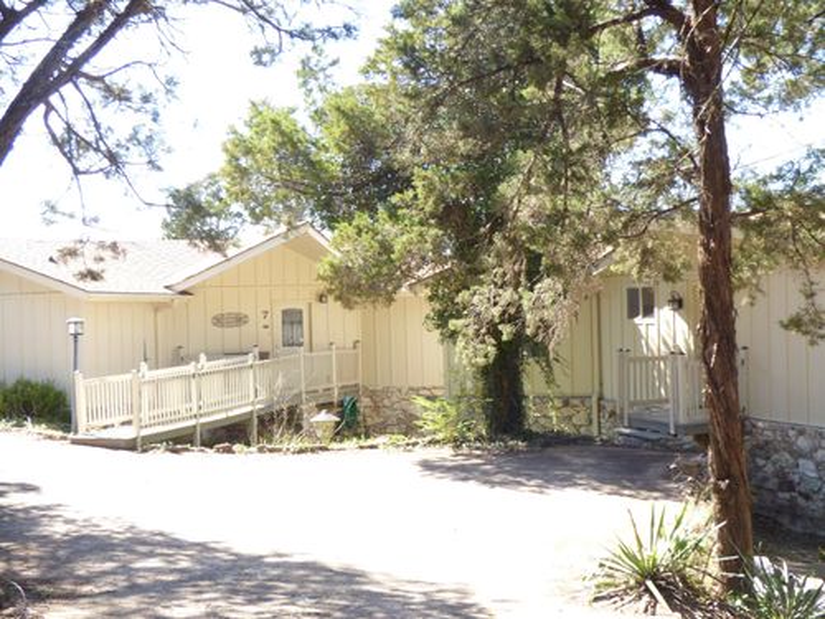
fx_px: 1096
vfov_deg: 31.5
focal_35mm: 46
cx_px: 412
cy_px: 310
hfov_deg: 41.2
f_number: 5
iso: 100
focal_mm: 8.24
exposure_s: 1/60
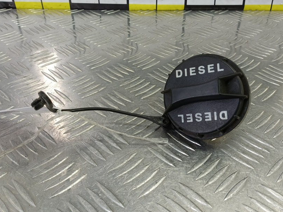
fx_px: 237
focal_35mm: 29
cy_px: 90
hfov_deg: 61.6
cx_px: 146
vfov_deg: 48.1
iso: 121
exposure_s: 1/50
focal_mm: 4.11
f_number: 1.6
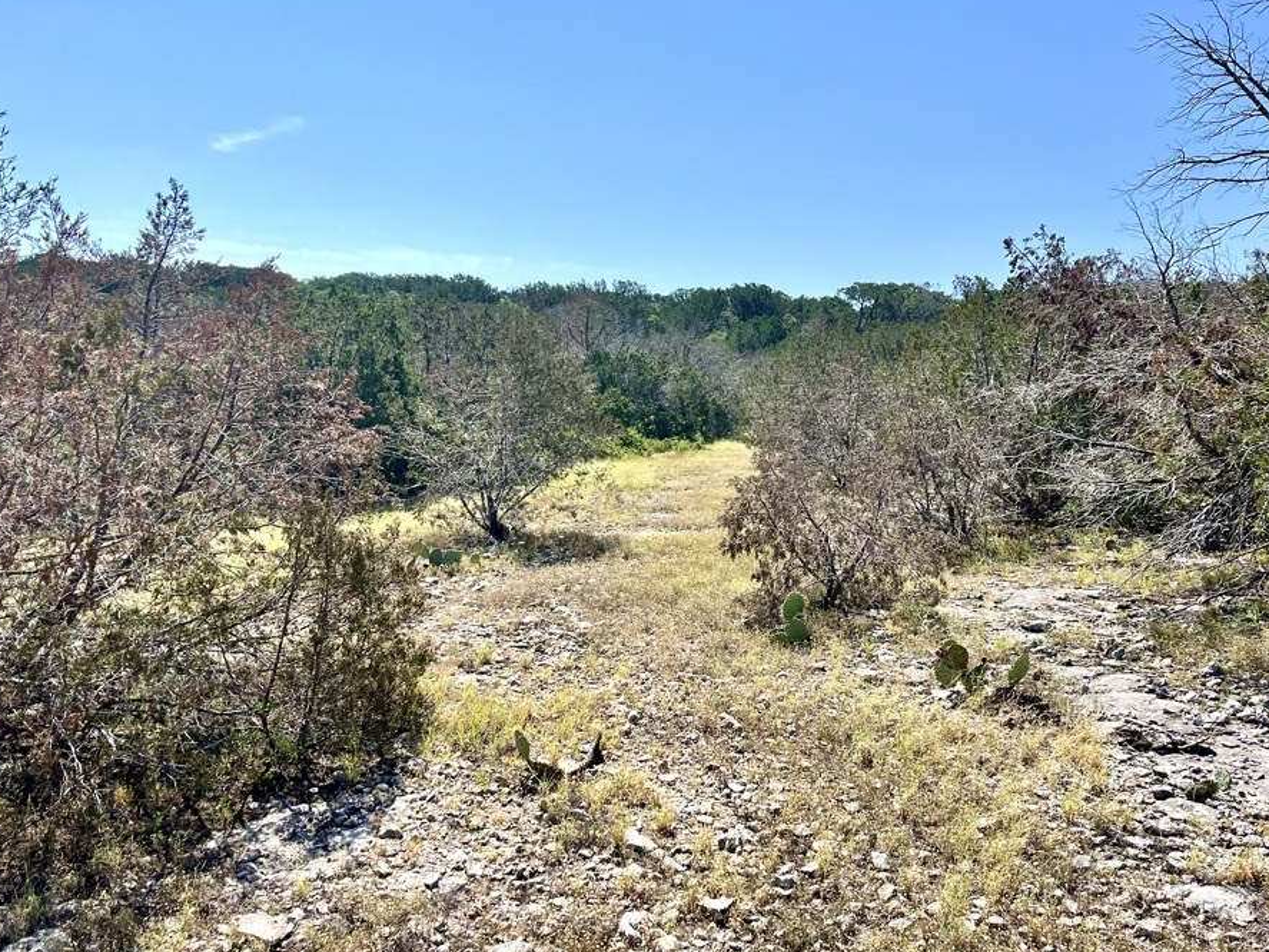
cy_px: 535
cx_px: 642
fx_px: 1100
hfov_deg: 59.9
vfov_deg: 46.7
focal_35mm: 30
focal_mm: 5.1
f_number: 1.6
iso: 50
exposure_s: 1/3876
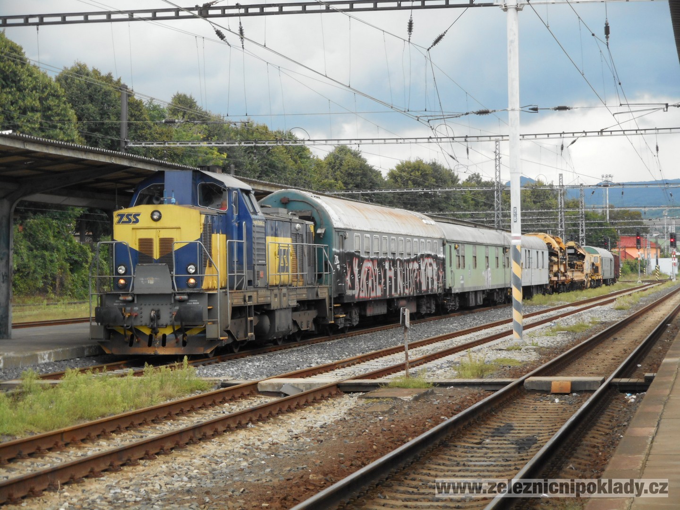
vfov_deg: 14.5
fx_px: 2004
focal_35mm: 102
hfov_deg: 19.3
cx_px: 340
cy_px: 255
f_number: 5.8
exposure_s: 1/60
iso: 140
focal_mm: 18.2
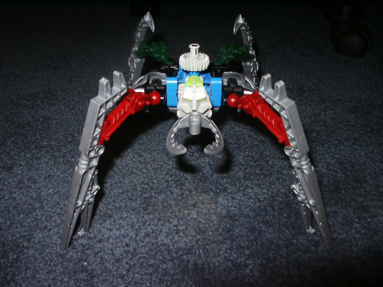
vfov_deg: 40.7
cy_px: 144
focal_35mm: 35
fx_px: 387
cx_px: 192
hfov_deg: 52.6
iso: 200
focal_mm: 7.18
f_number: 6.7
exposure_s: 1/45
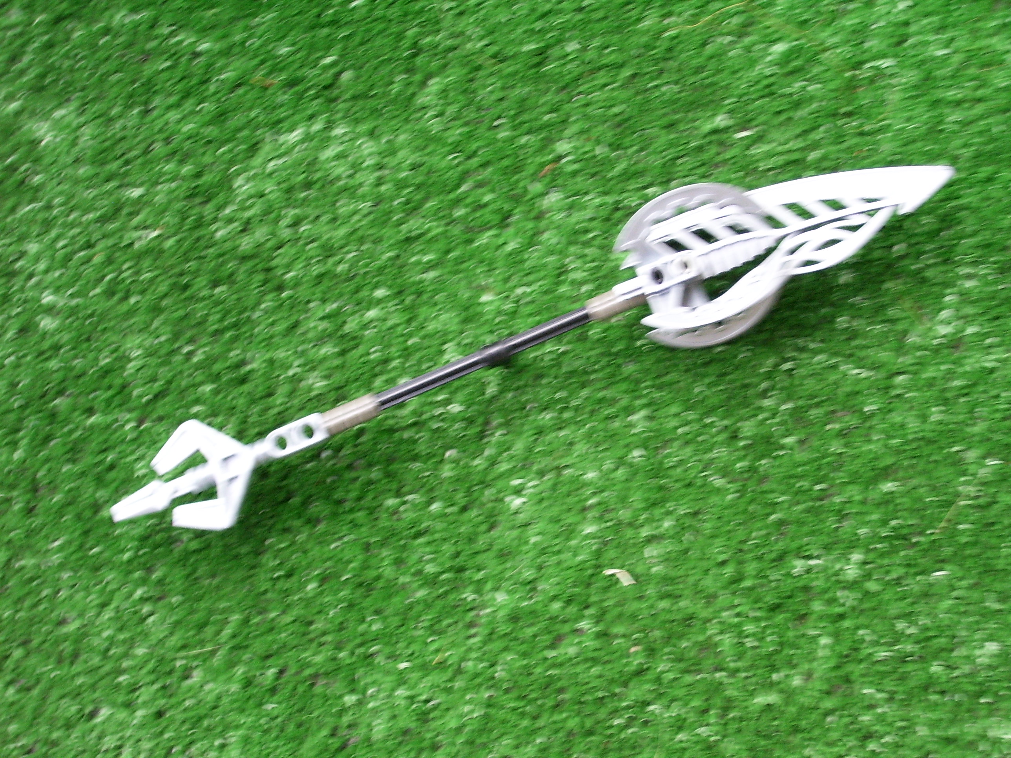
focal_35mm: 66
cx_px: 506
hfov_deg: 29.4
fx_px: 1928
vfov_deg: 22.3
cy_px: 379
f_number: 3.6
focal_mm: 10.8
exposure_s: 1/20
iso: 160
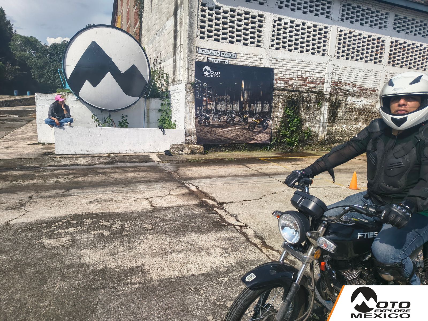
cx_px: 214
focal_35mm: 23
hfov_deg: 73.9
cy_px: 160
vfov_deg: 58.9
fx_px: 284
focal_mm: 5.56
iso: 102
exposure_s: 1/1873
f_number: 1.8
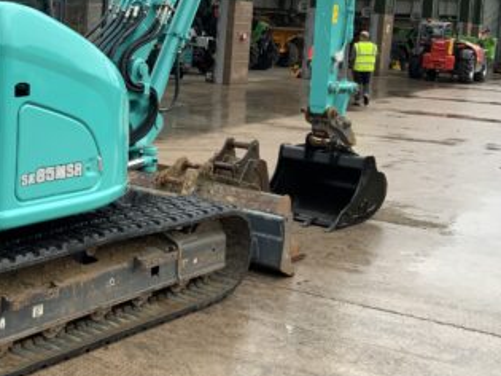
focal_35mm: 59
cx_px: 70
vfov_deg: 24.5
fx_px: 854
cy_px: 94
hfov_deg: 31.5
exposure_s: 1/333
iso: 16
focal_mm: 3
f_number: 1.8
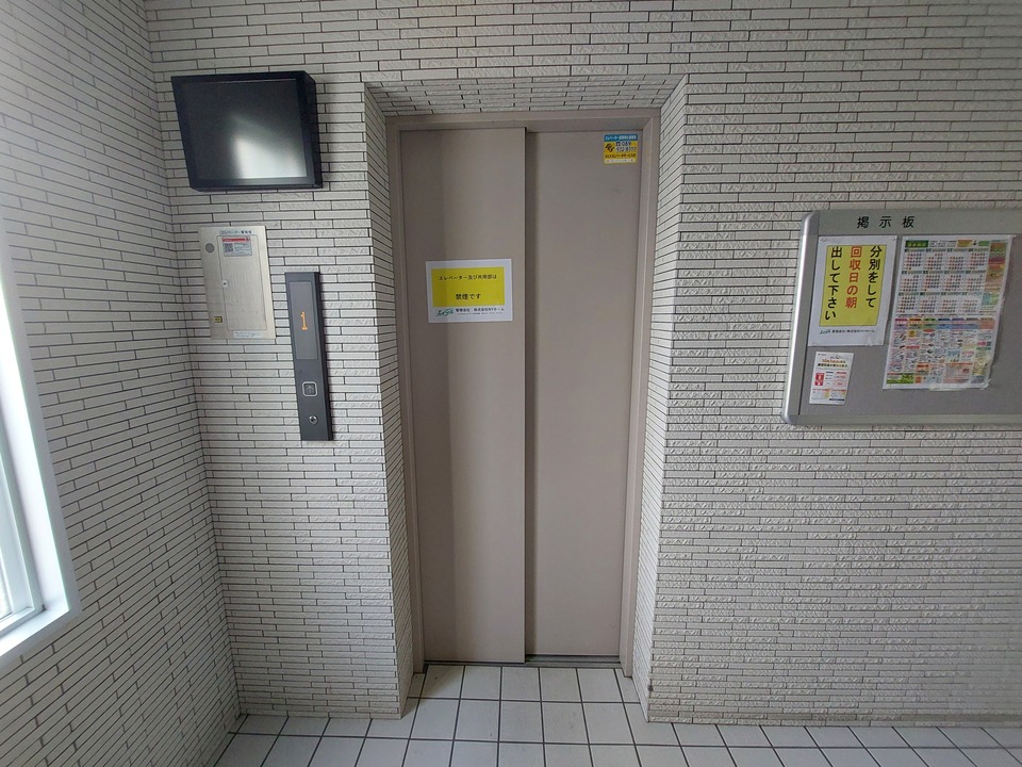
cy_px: 384
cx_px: 511
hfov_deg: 106.2
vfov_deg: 89.9
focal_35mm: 13
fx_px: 384
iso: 250
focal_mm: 1.74
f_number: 2.2
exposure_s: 1/60
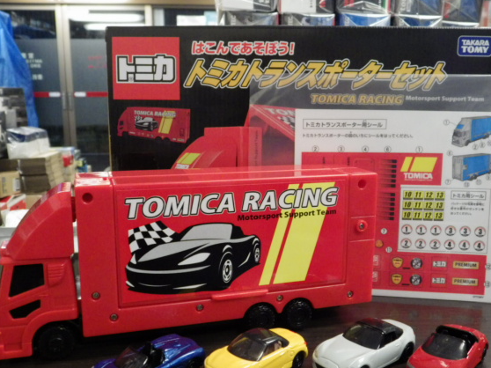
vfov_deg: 36.7
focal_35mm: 39
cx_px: 257
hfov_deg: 47.9
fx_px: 553
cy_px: 205
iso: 800
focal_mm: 6.2
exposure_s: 1/50
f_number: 3.4
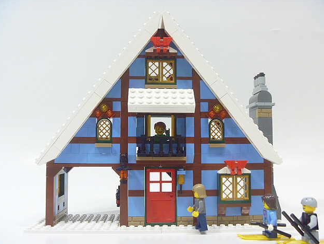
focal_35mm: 36
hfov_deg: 51.3
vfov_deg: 39.7
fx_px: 337
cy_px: 123
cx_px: 161
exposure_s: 1/15
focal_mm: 6.3
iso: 400
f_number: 3.5
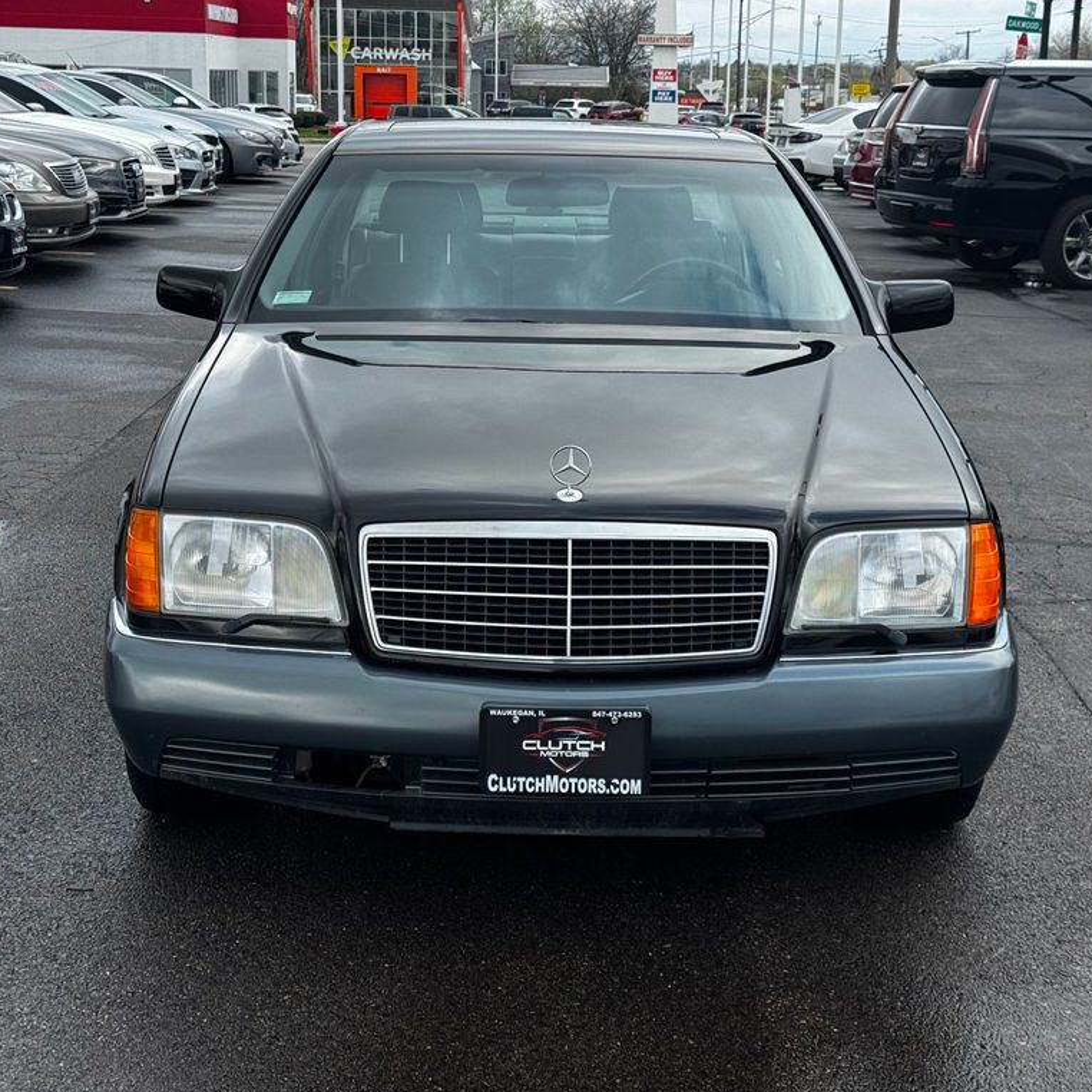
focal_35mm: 57
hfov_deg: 30.0
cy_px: 549
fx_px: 2034
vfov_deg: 30.0
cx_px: 560
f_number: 1.78
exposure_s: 1/1637
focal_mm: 6.76
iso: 64
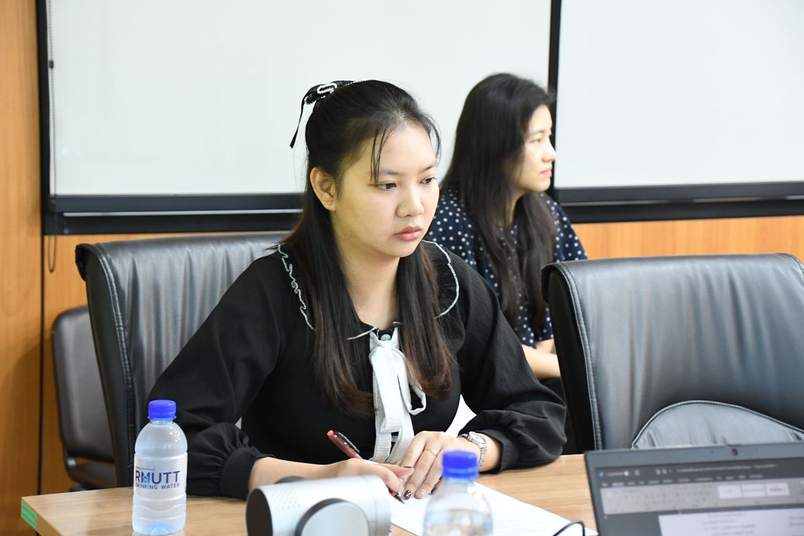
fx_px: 2077
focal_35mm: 93
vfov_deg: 14.7
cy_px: 268
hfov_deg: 21.9
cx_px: 402
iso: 3200
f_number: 5
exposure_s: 1/60
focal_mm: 62
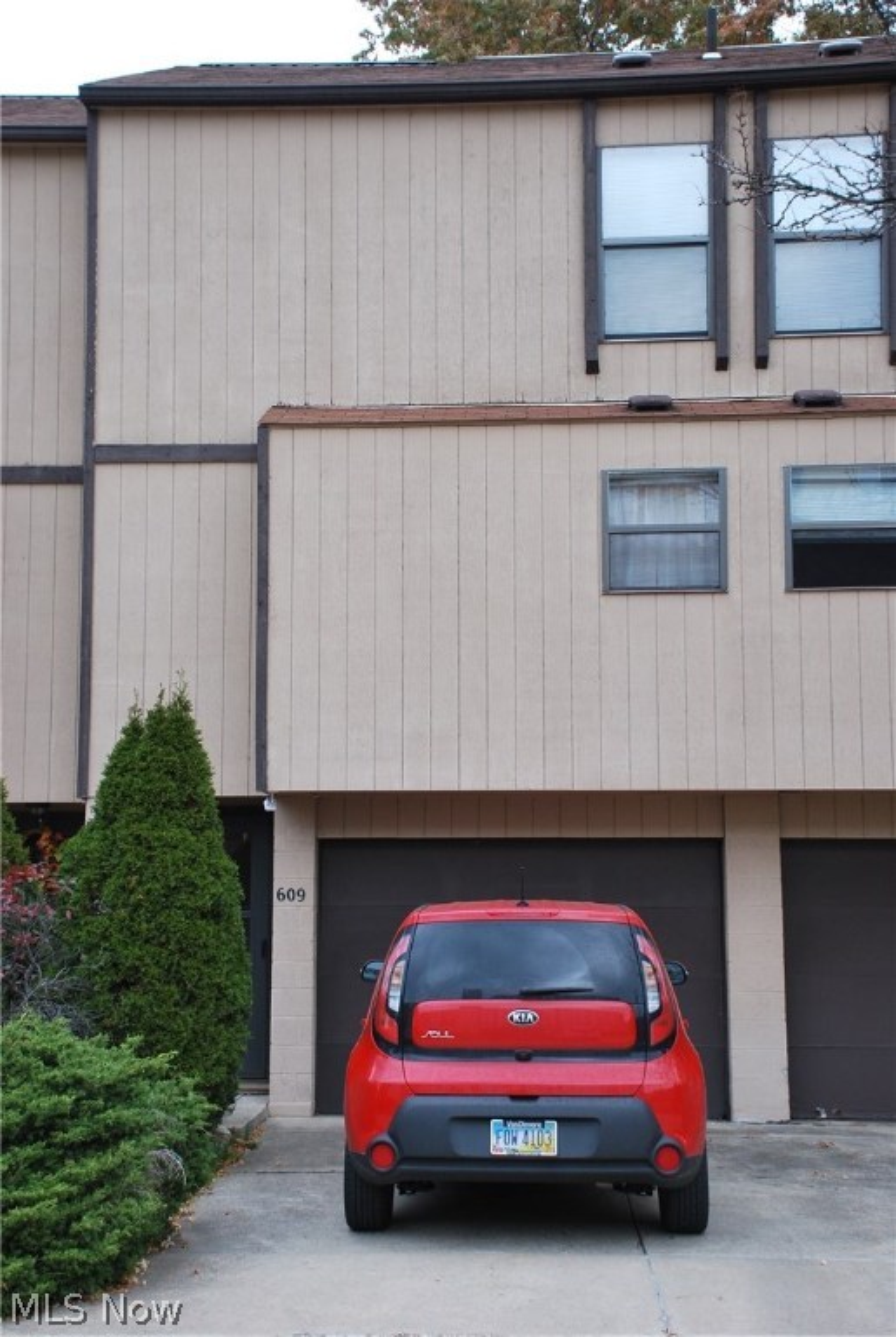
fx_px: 1785
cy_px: 668
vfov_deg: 41.0
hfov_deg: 28.2
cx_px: 448
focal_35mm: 48
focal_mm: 32
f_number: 4.2
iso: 200
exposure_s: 1/30
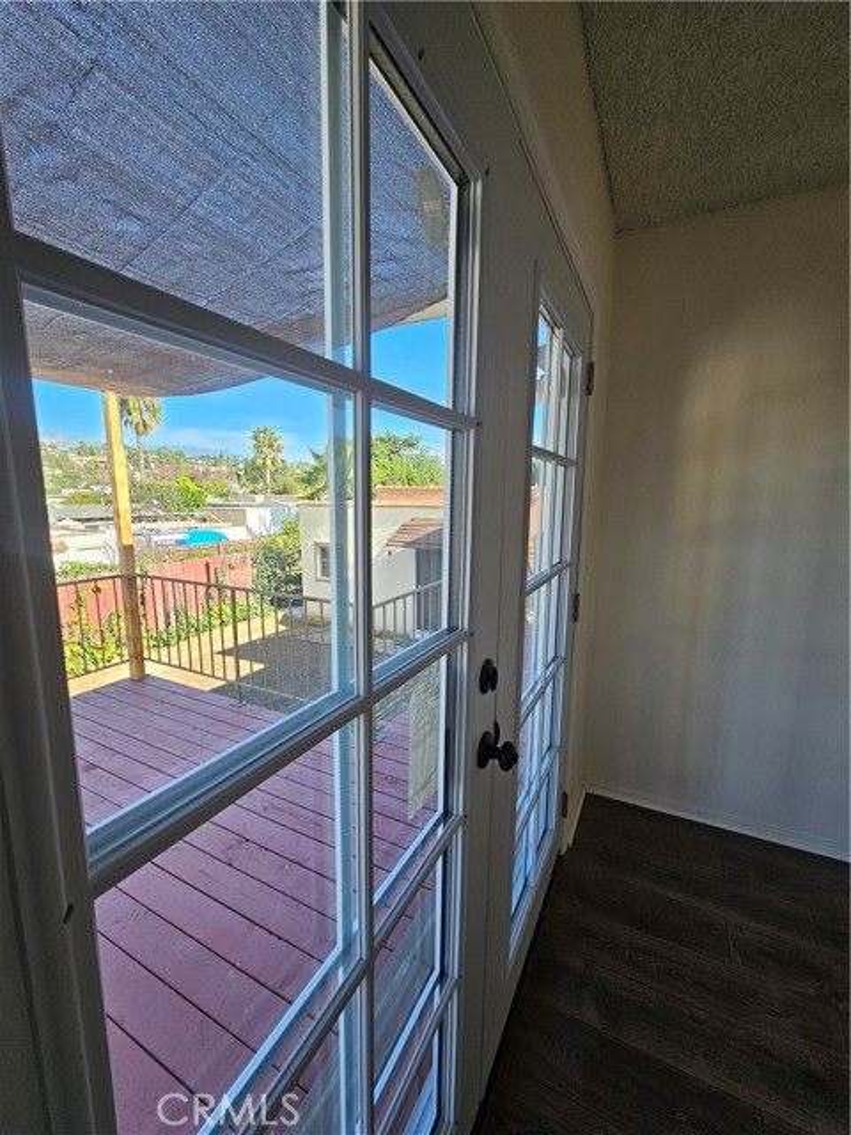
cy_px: 568
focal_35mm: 13
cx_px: 426
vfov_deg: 106.2
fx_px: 426
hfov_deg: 89.9
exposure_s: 1/246
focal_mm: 2.2
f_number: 2.2
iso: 64
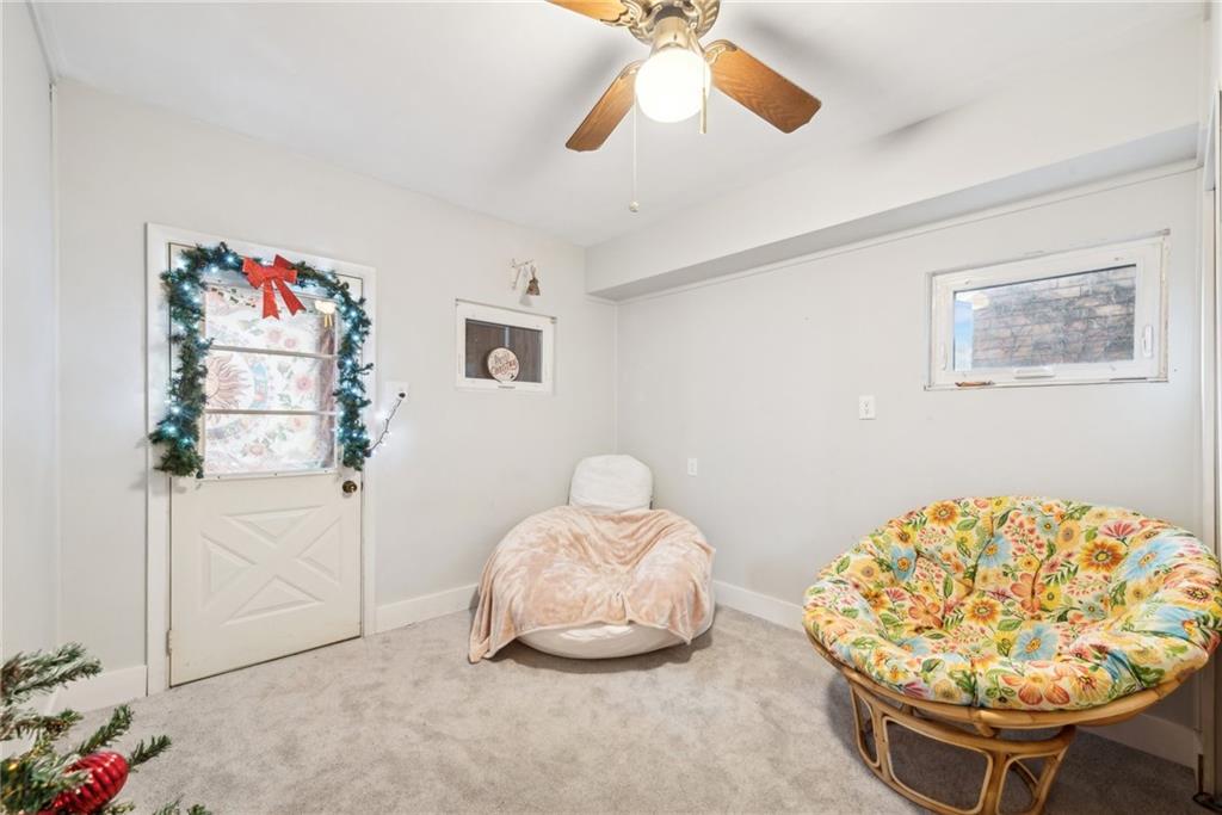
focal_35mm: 14
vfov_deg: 81.2
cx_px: 611
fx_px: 475
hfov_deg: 104.2
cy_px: 408
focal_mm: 14
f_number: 11
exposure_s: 1/3.33
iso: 50
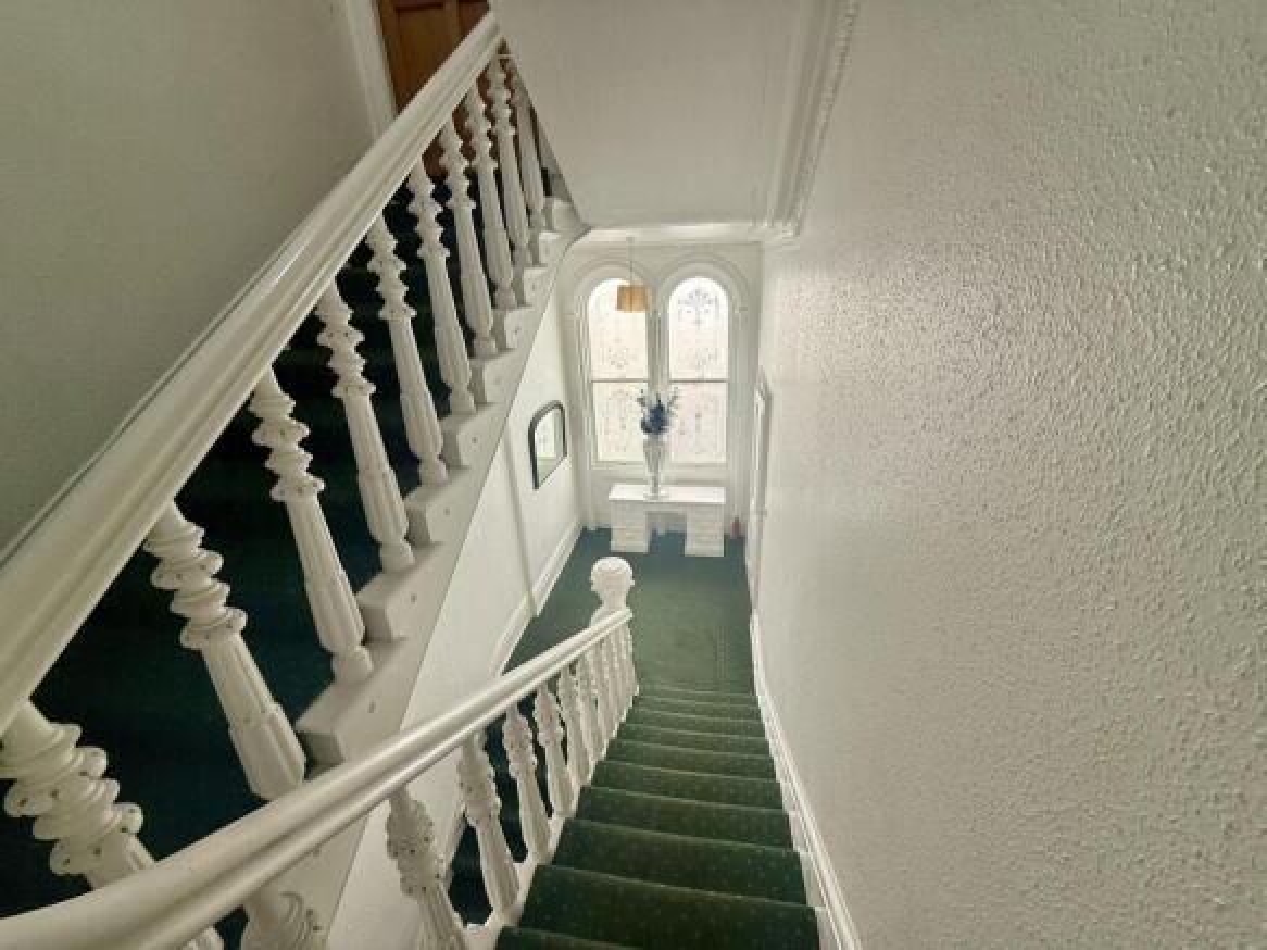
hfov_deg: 102.1
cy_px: 475
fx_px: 512
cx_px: 634
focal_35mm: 14
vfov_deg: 85.7
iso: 100
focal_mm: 2.22
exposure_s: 1/99
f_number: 2.2
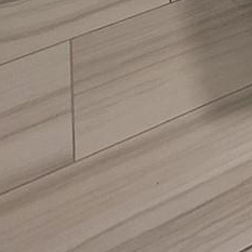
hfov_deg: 16.4
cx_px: 515
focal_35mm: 79
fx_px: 651
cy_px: -379
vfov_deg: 13.9
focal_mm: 2.2
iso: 250
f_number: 2.2
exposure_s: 1/55
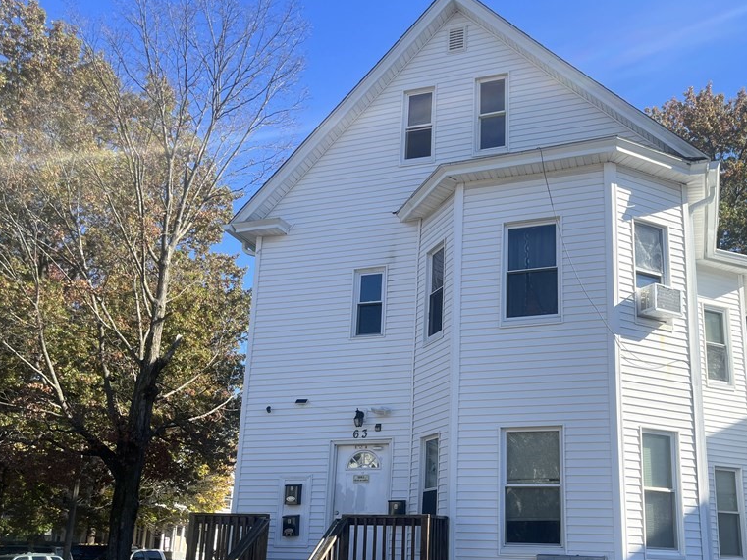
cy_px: 369
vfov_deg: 40.3
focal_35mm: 35
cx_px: 447
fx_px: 755
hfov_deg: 52.3
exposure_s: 1/2062
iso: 50
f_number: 1.6
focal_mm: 5.1
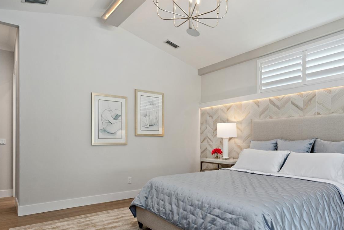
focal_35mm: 24
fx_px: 229
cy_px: 145
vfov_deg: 52.5
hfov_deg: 71.5
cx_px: 230
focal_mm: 17
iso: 250
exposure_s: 1/25
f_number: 8
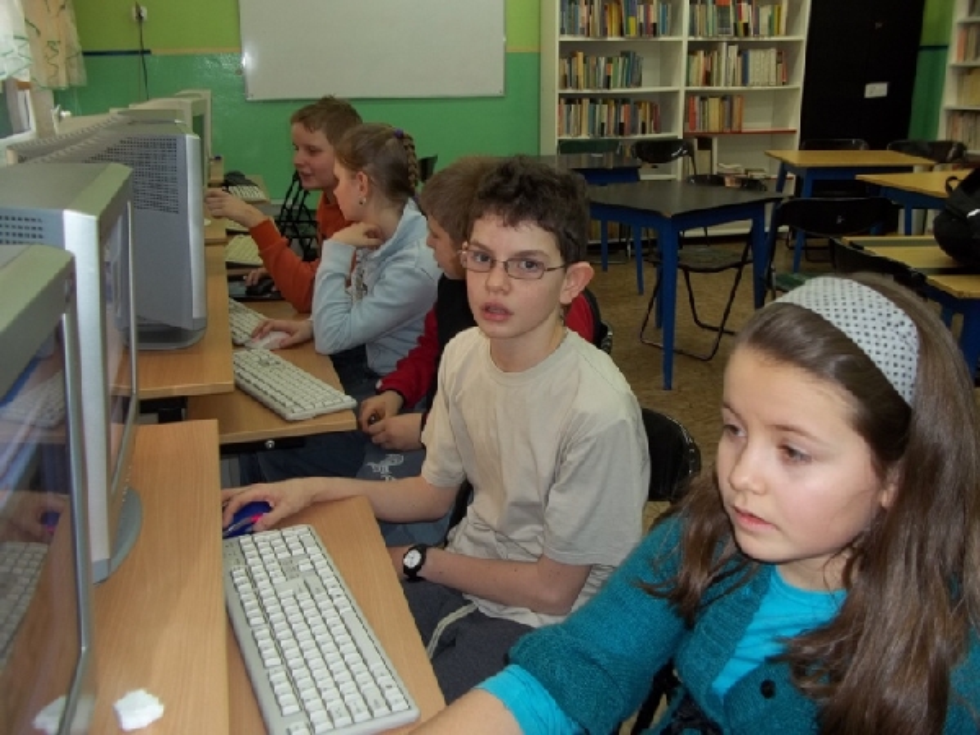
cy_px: 368
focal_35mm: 32
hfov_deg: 56.8
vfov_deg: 44.2
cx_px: 490
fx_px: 906
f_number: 2.9
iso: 64
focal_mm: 5.7
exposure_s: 1/30
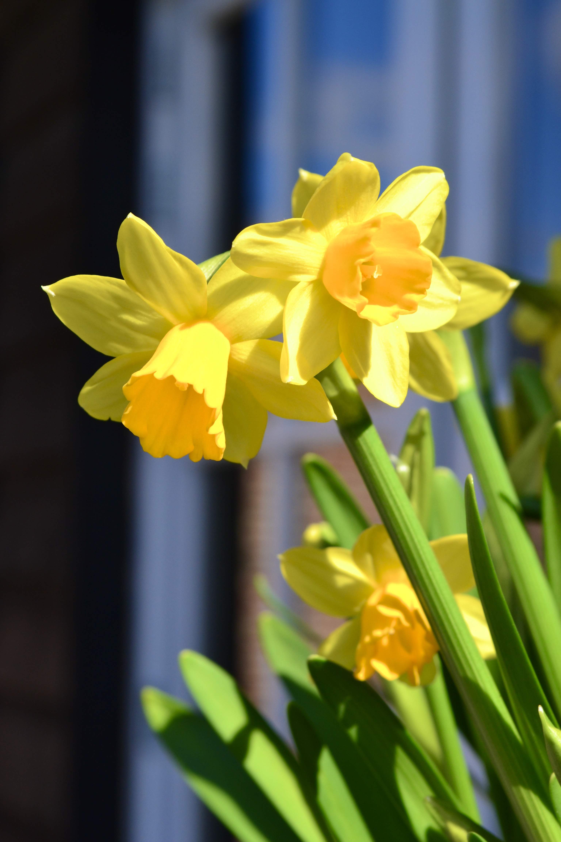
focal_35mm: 82
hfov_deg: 16.6
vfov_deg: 24.6
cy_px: 421
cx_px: 280
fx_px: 1928
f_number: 11
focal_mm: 55
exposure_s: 1/320
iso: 400
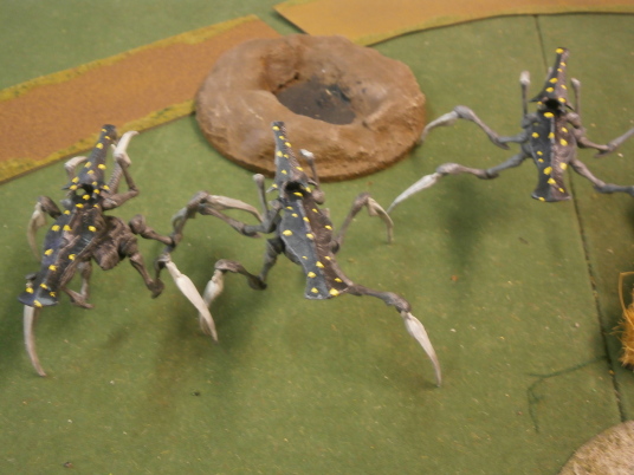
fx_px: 861
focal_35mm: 47
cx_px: 317
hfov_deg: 40.4
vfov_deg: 30.9
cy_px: 238
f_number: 3.4
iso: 200
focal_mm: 8.3
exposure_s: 1/15
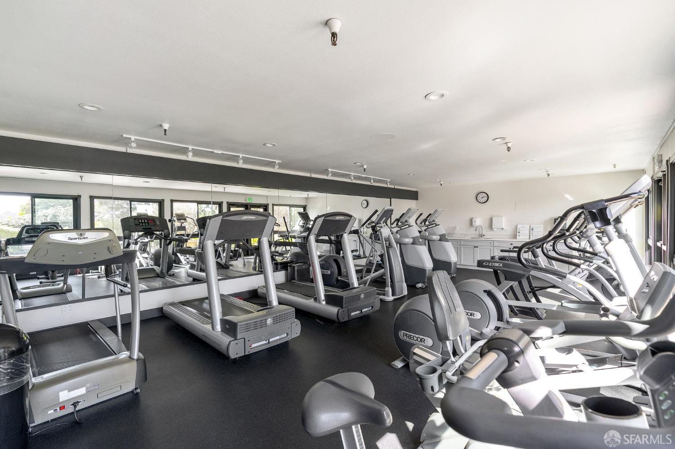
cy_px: 224
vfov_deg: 73.7
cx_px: 338
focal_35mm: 16
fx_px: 300
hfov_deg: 96.8
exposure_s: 1/60
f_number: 5.6
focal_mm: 16
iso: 800
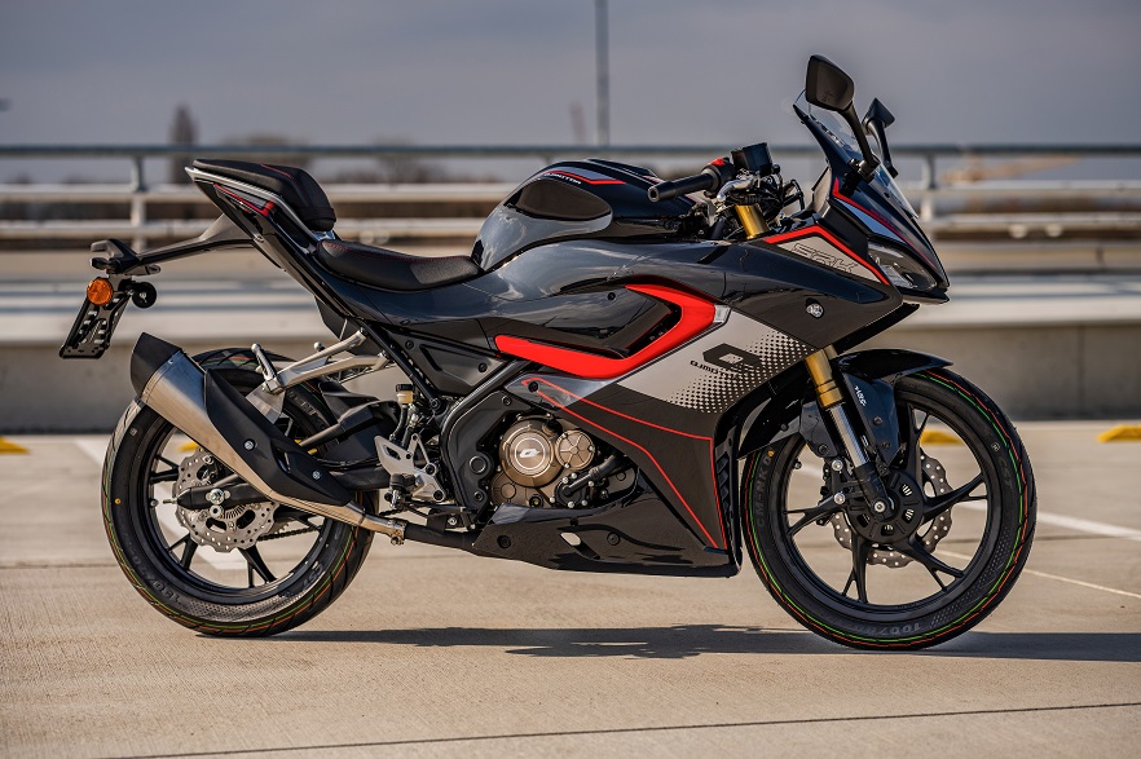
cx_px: 570
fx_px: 2692
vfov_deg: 16.1
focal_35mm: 85
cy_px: 380
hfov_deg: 23.9
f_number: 2.8
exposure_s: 1/4000
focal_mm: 85
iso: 100
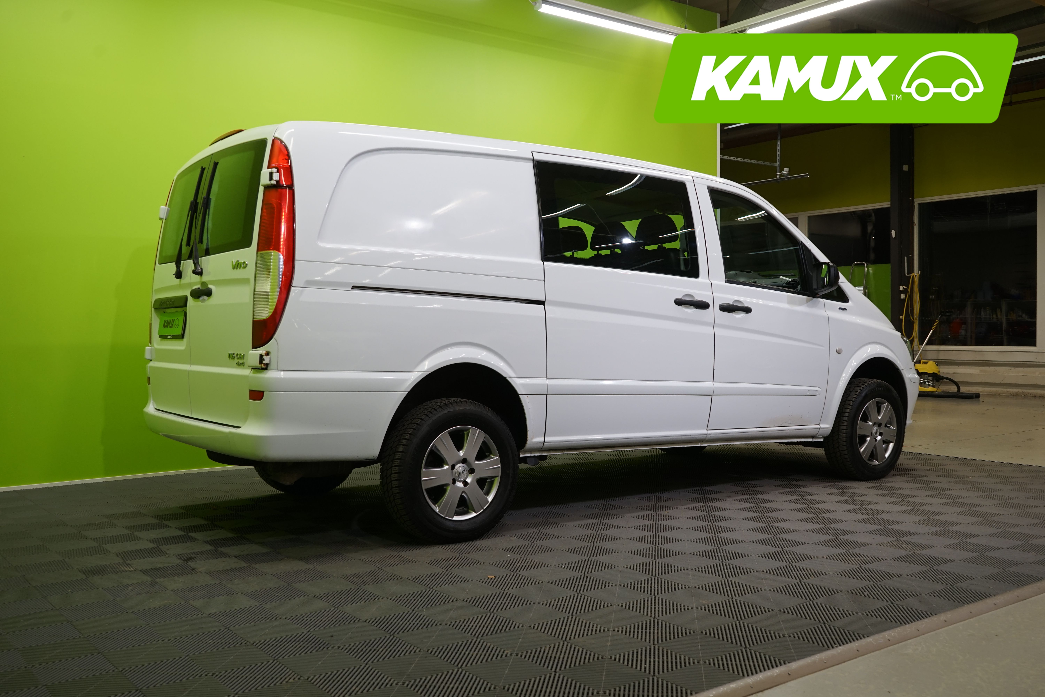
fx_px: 958
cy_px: 348
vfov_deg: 40.0
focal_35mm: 33
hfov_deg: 57.2
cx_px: 522
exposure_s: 1/40
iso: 500
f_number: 6.3
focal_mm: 33
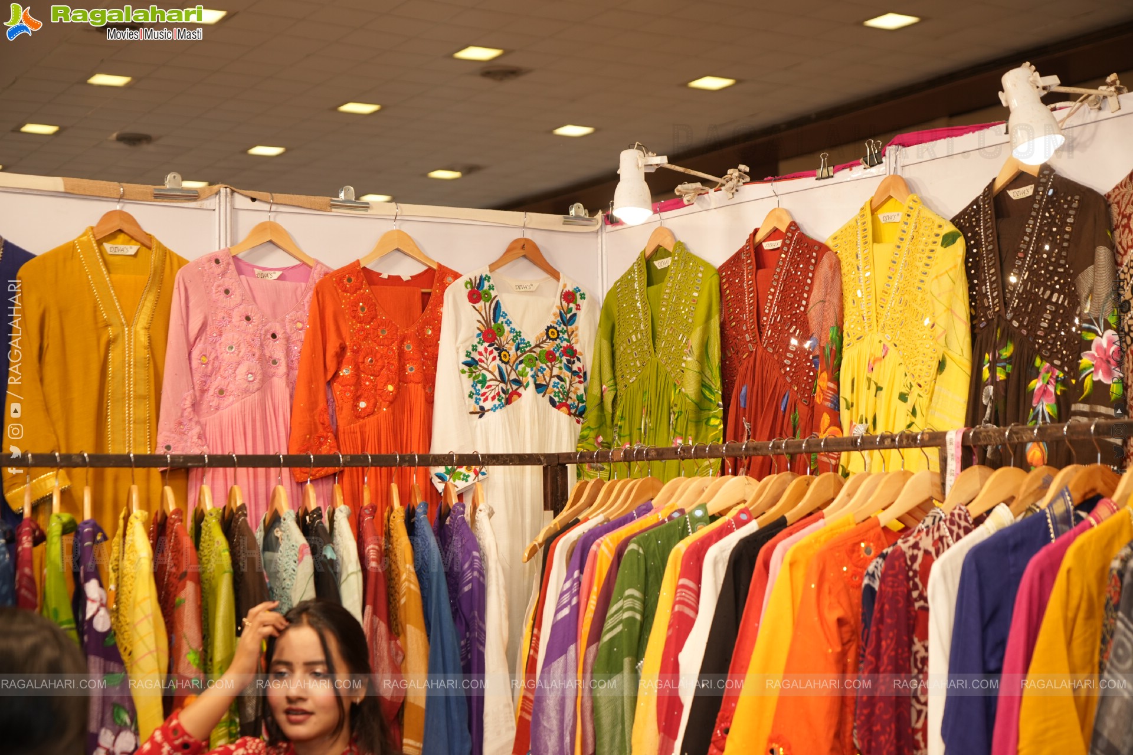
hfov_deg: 38.2
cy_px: 378
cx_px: 566
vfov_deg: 26.0
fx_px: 1636
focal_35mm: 52
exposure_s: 1/160
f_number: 5
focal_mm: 52
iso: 400
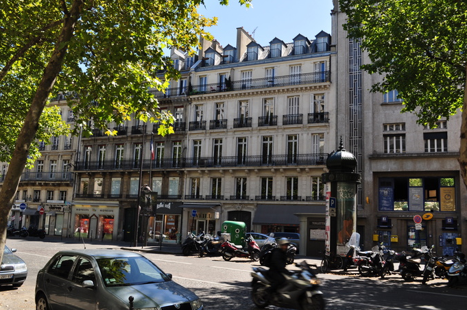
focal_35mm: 35
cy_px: 151
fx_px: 454
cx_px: 228
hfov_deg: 54.5
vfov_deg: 37.8
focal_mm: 22
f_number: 9
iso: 200
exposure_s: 1/125
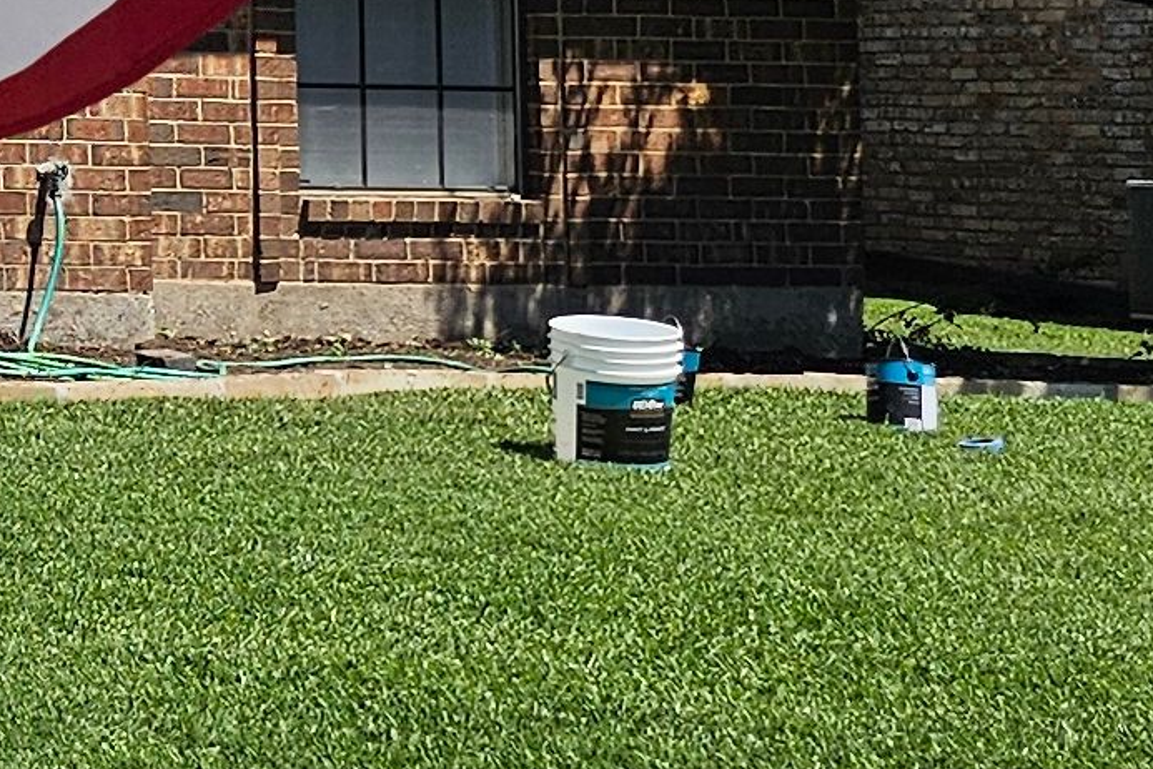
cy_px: -205
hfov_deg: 12.0
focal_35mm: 138
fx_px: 4419
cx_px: -1629
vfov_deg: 9.8
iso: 10
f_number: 1.7
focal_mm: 6.3
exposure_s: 1/957
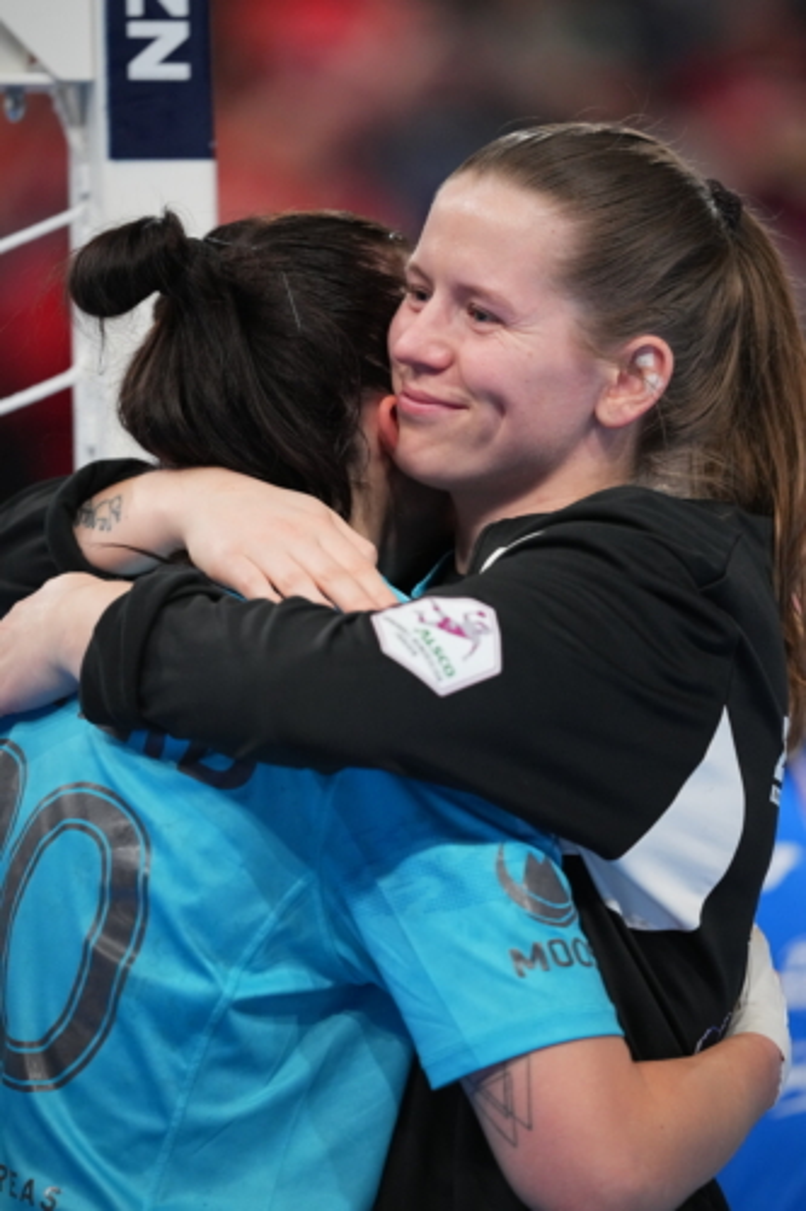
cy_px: 606
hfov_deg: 4.6
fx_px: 10081
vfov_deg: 6.9
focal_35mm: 300
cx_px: 403
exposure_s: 1/800
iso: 4000
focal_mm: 300
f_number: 2.8
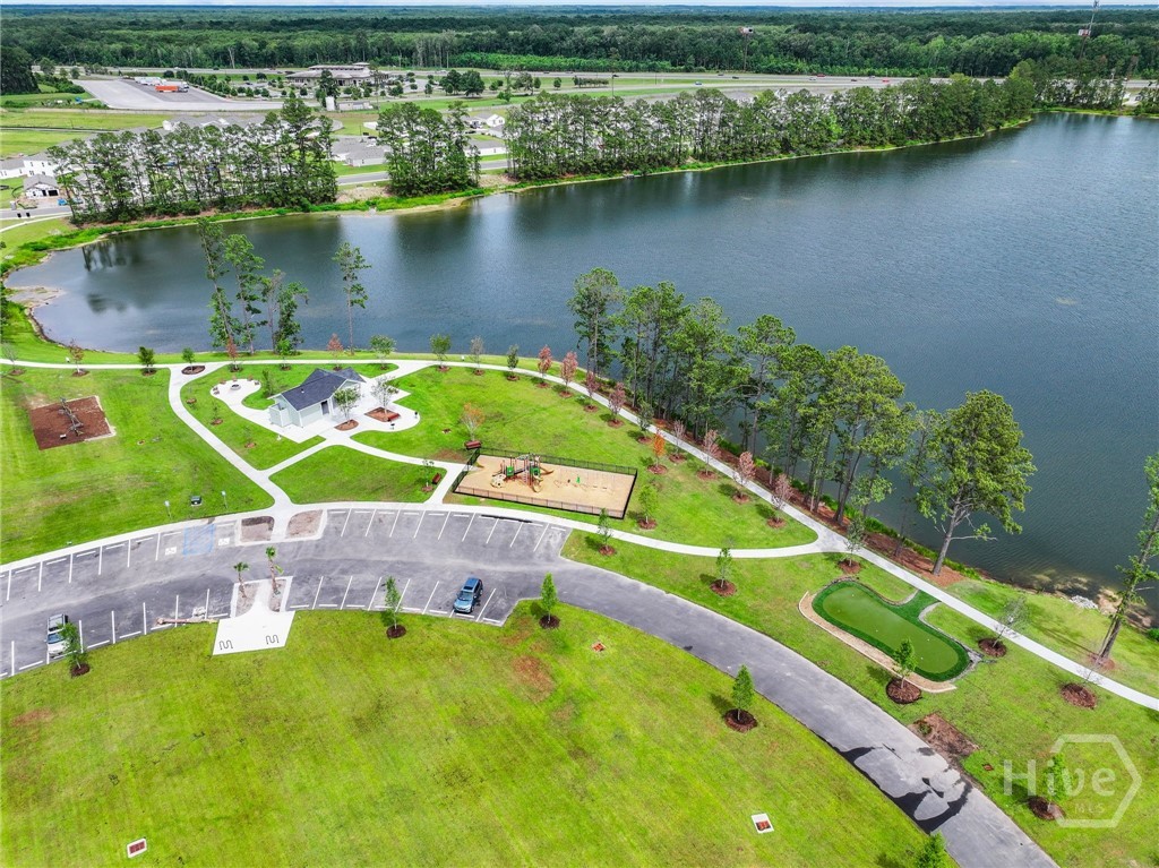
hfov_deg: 71.6
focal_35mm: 24
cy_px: 434
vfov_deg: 56.8
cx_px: 580
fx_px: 803
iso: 100
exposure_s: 1/1600
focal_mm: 12.29
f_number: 2.8
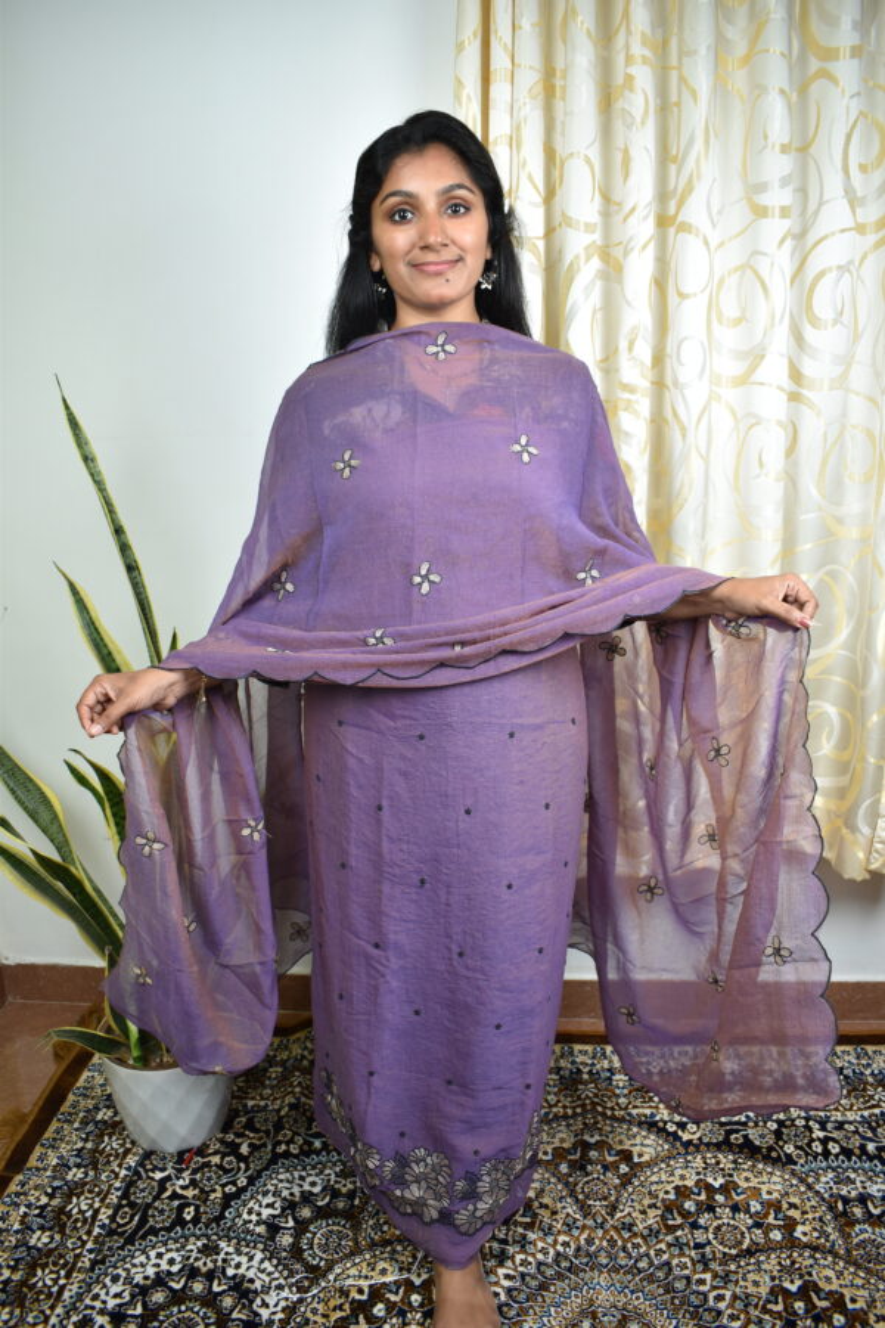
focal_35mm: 27
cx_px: 442
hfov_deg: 47.9
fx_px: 996
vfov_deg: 67.4
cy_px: 664
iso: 200
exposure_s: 1/40
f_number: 4.5
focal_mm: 18
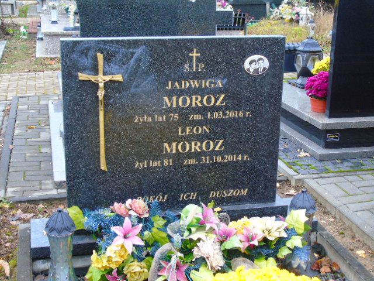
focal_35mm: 54
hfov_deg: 35.5
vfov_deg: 27.0
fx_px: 583
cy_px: 140
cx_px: 187
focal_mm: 9.6
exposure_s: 1/30
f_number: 4.3
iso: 200
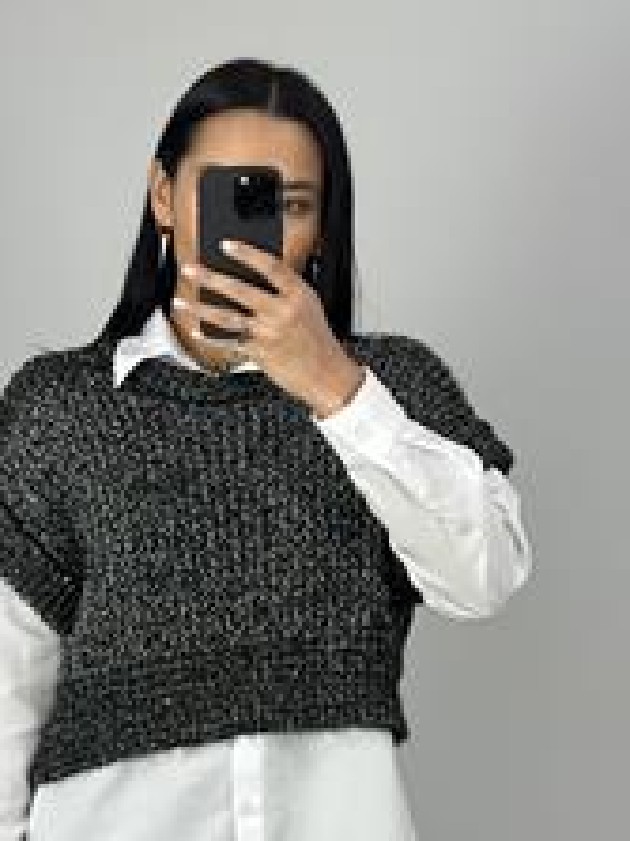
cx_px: 249
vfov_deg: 21.8
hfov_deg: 16.6
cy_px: 654
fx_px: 2162
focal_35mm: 89
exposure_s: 1/100
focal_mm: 6.86
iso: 100
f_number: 1.78
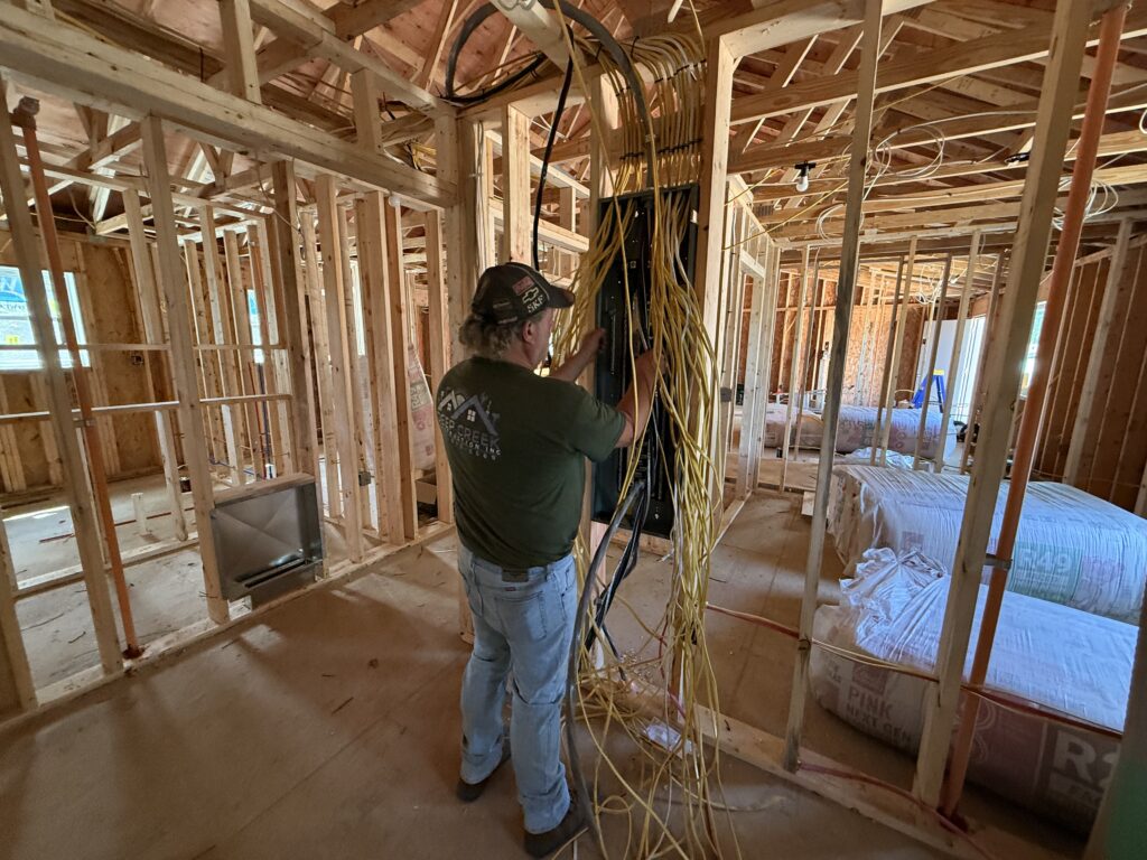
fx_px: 464
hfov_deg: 102.1
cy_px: 430
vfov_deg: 85.7
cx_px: 574
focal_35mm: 14
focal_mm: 2.22
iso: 320
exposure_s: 1/60
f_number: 2.2
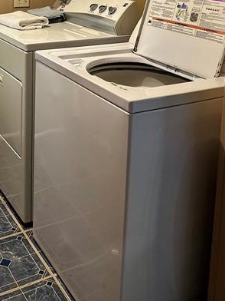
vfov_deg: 37.0
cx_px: 33
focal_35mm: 47
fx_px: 407
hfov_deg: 29.9
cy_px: 13
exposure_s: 1/60
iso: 640
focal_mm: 6.86
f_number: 1.78
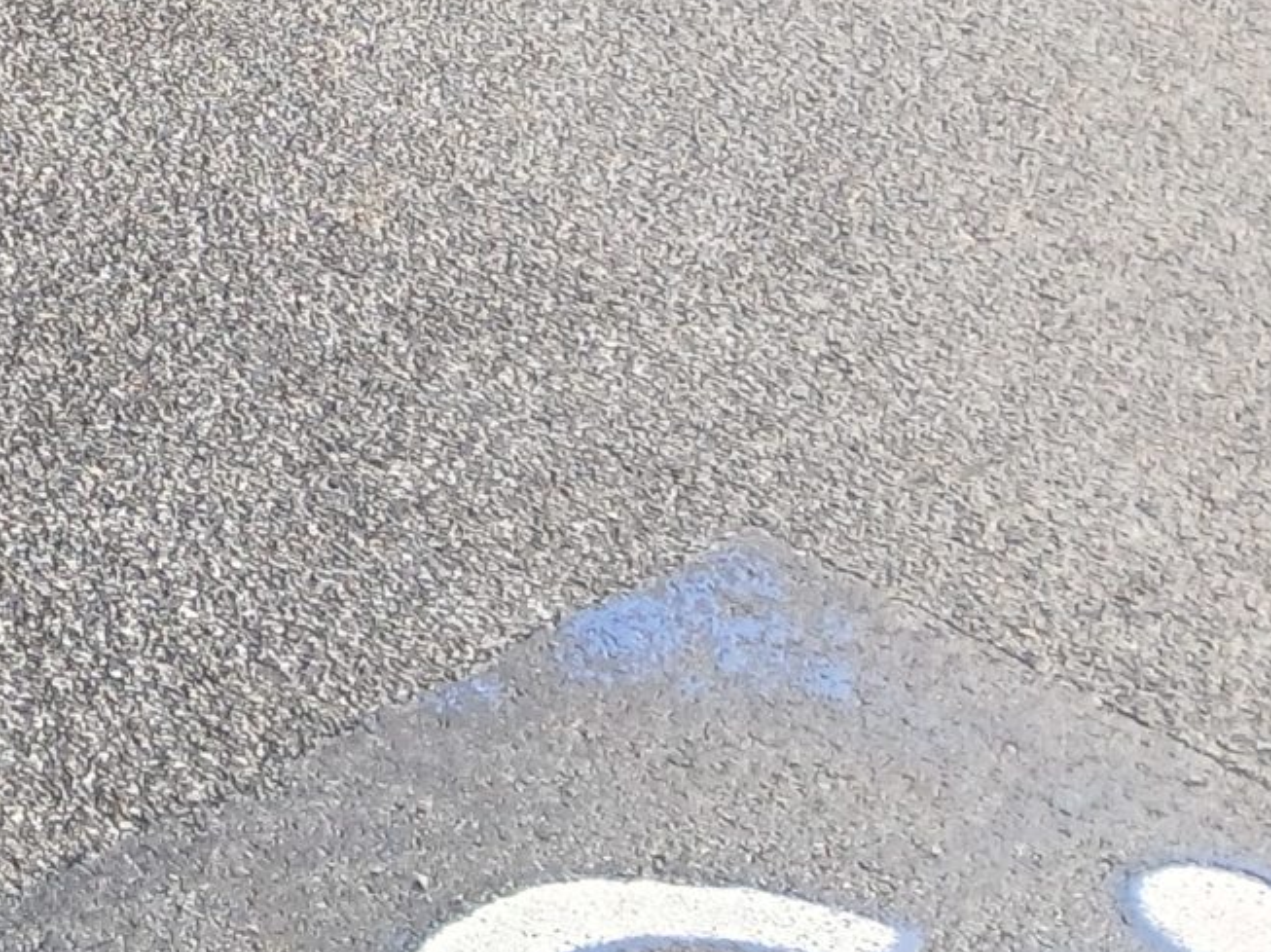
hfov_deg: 15.9
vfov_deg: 13.7
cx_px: -1109
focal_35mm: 102
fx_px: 3743
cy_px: -419
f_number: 1.8
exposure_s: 1/50
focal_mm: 3.98
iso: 40
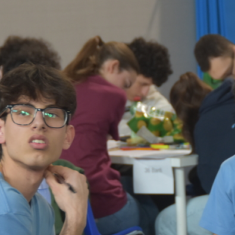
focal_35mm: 310
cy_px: 211
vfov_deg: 5.6
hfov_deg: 5.7
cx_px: 131
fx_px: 2381
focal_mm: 80
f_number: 5
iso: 1000
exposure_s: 1/60
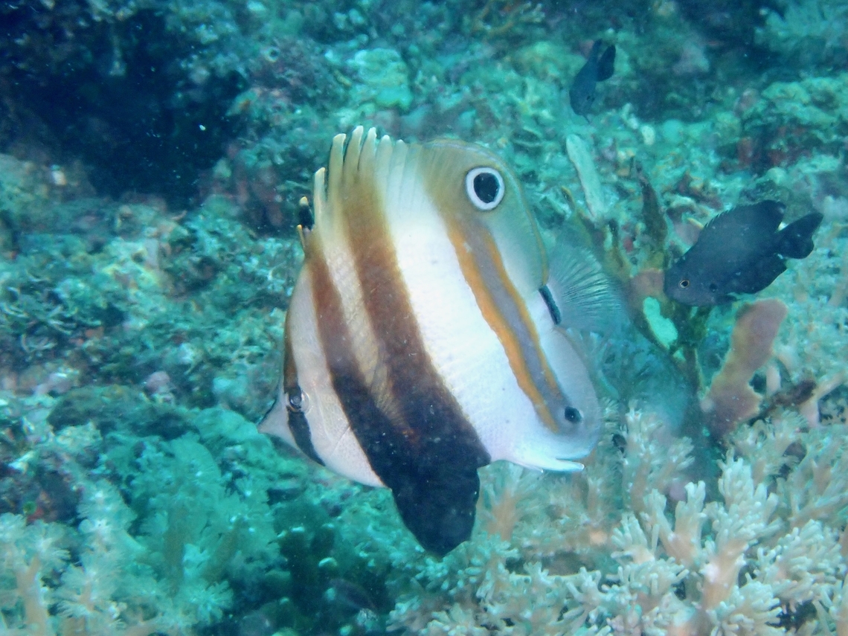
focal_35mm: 100
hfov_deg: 19.6
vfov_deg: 14.8
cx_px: 424
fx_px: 2450
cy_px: 318
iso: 400
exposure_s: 1/200
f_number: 6.3
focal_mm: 18
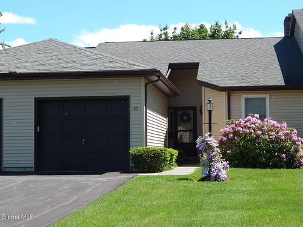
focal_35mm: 76
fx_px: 665
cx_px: 152
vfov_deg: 19.4
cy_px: 114
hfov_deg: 25.7
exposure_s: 1/500
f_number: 4.2
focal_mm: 13.5
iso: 125
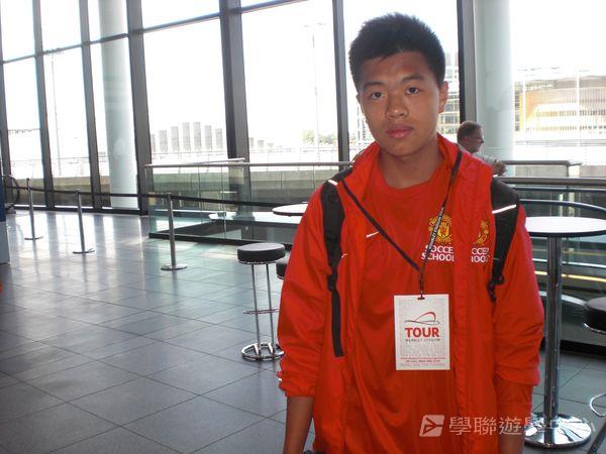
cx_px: 303
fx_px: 665
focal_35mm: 38
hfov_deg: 49.0
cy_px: 227
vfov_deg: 37.7
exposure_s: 1/100
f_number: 3.1
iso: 64
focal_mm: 6.3
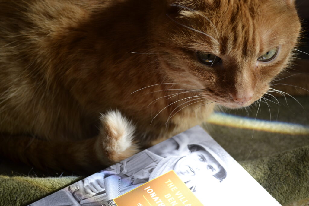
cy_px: 103
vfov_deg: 25.8
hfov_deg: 37.8
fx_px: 451
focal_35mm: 52
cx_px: 154
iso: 250
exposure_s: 1/125
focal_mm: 35
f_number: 5
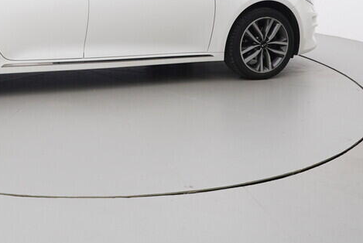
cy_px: 12
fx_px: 496
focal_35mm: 49
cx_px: 66
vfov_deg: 26.4
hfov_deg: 38.5
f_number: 5
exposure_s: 1/80
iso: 200
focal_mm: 15
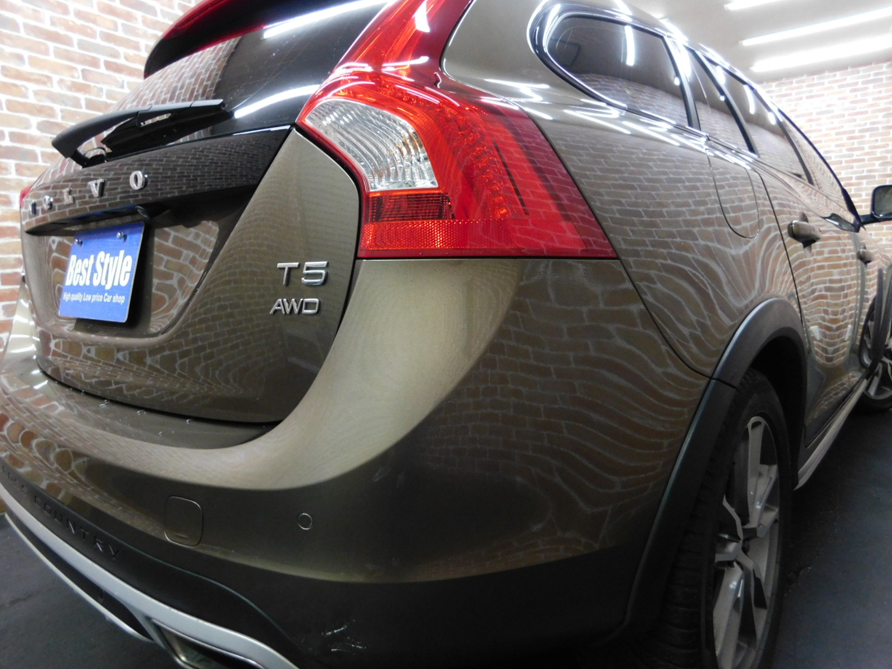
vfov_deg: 58.9
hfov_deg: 73.9
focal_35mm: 23
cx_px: 446
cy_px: 334
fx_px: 593
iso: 400
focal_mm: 4
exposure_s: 1/20
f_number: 3
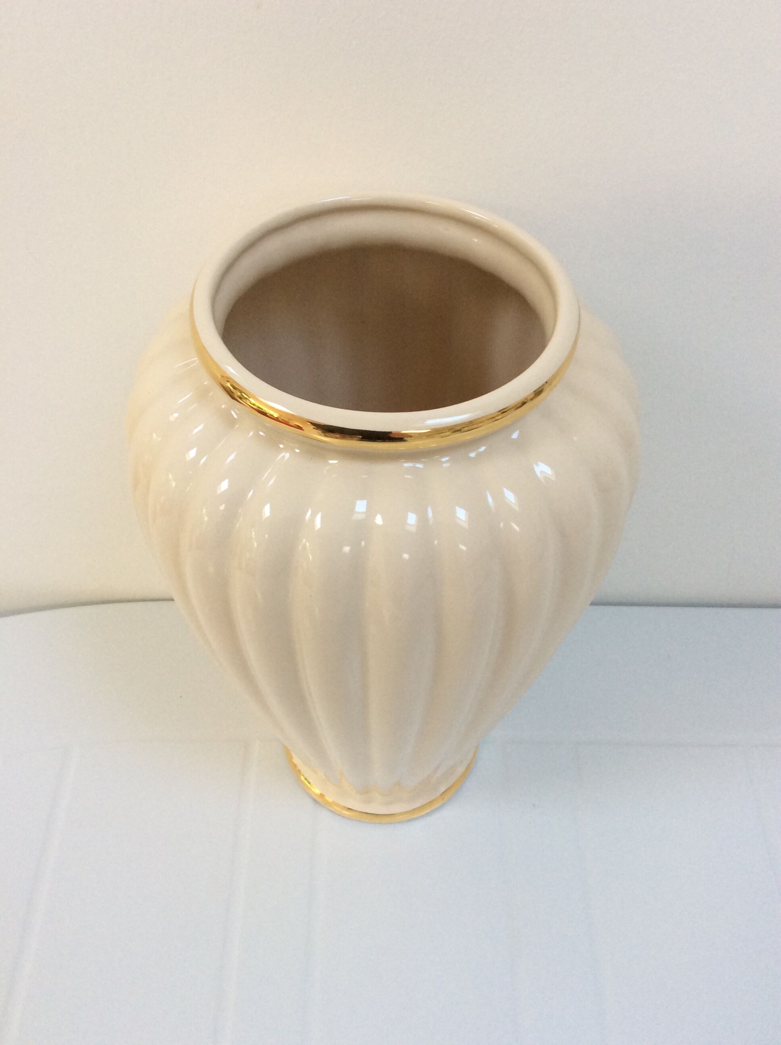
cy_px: 522
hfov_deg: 44.1
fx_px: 965
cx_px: 390
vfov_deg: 56.9
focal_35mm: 32
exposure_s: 1/25
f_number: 2.4
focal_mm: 3.3
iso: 64
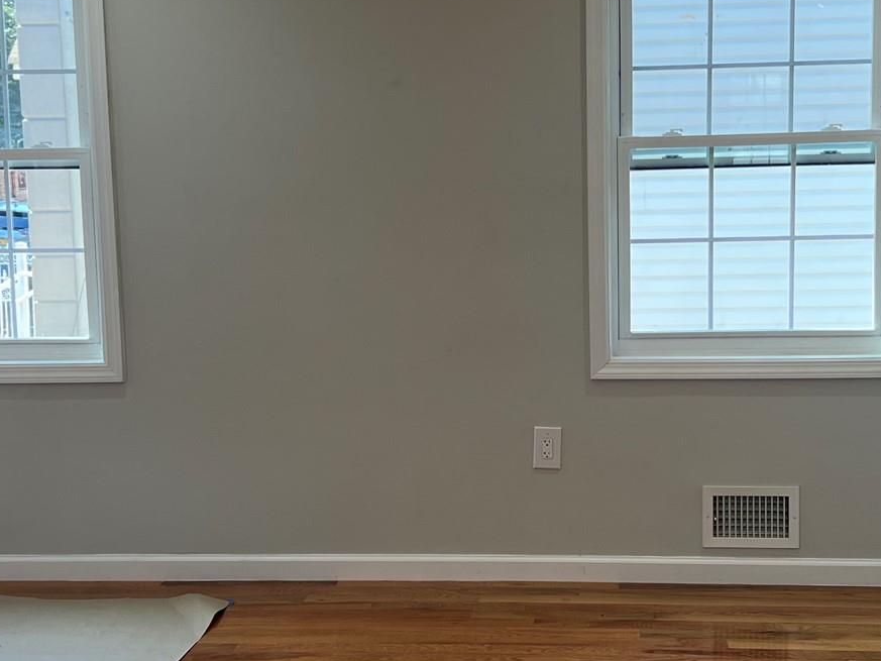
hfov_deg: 31.7
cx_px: 476
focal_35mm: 61
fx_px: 1553
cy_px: 340
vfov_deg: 24.0
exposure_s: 1/150
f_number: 1.5
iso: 40
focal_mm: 5.7
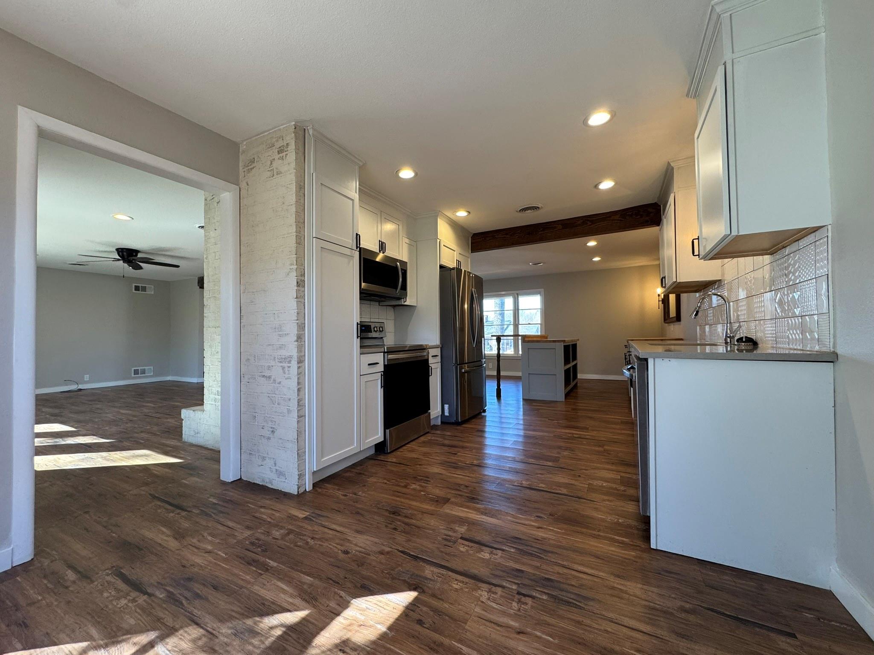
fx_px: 353
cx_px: 437
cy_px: 328
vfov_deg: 85.7
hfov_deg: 102.1
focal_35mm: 14
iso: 160
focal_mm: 2.22
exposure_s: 1/120
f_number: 2.2
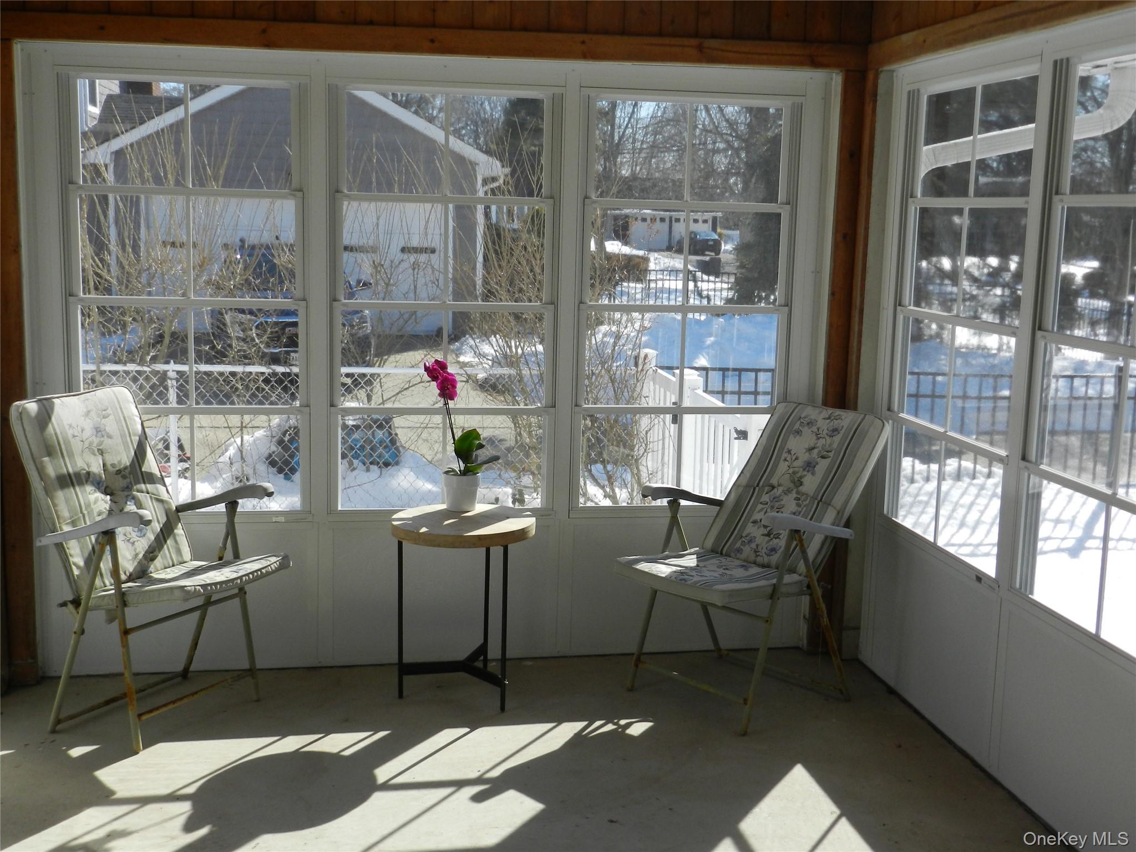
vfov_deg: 37.7
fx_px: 1247
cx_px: 568
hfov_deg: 49.0
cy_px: 426
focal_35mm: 38
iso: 160
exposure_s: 1/500
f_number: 4
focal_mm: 6.7
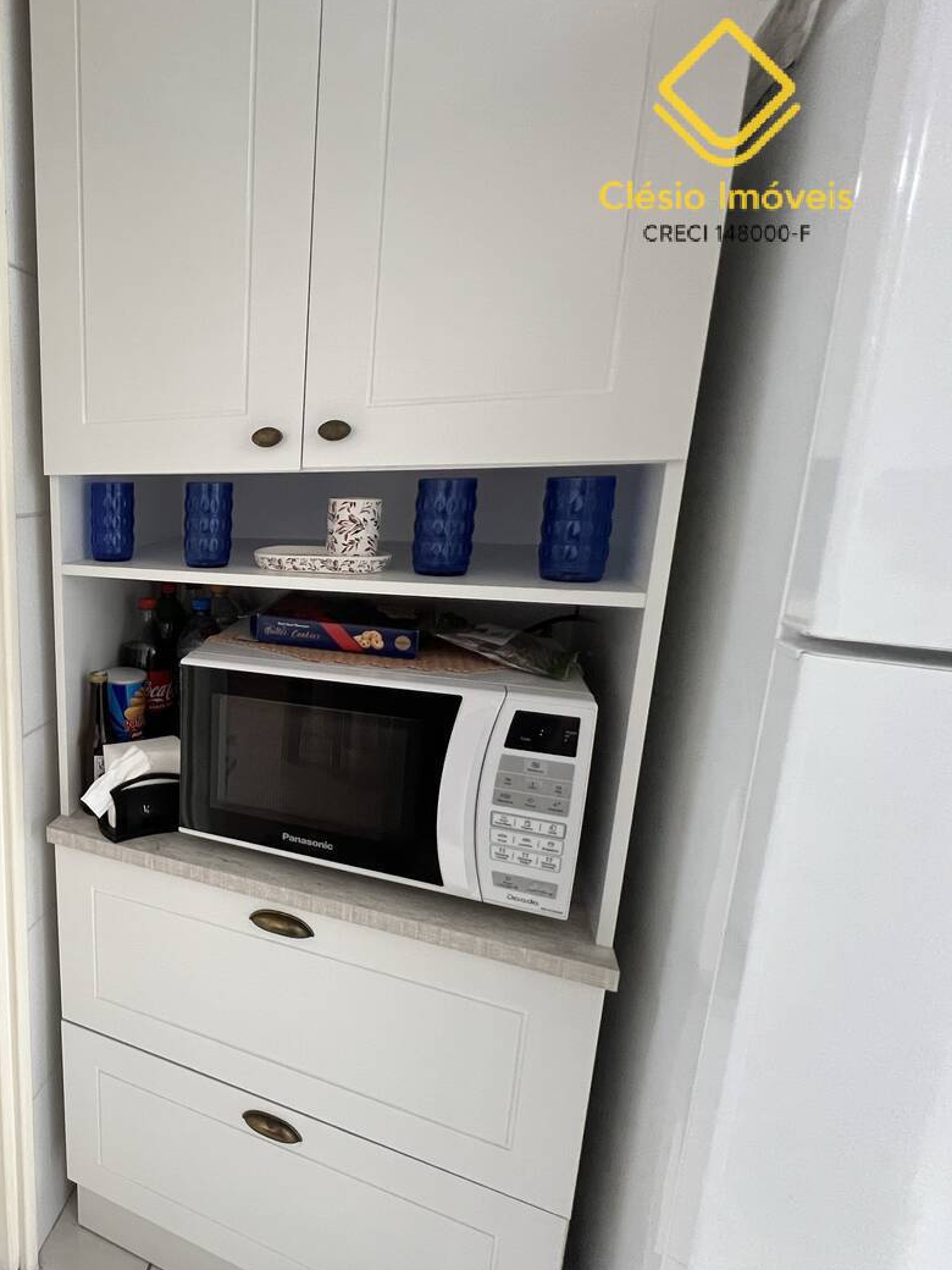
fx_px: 660
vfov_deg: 87.7
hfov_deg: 59.9
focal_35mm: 18
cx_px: 83
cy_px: 624
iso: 400
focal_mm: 1.57
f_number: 1.8
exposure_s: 1/60
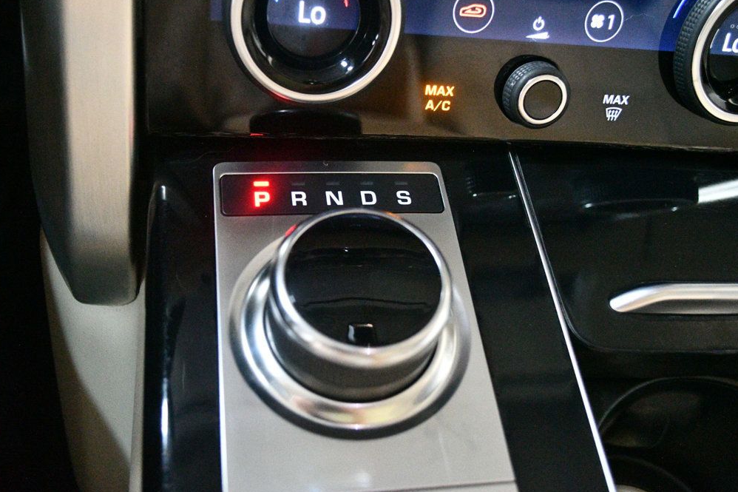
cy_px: 244
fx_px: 820
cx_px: 368
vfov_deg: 33.4
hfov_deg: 48.5
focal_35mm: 40
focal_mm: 26
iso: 12800
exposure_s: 1/50
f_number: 4.2
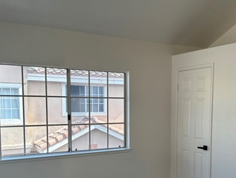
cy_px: 131
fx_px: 300
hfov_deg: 42.8
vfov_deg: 32.3
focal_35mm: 44
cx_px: 137
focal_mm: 6.86
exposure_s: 1/543
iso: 80
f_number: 1.78
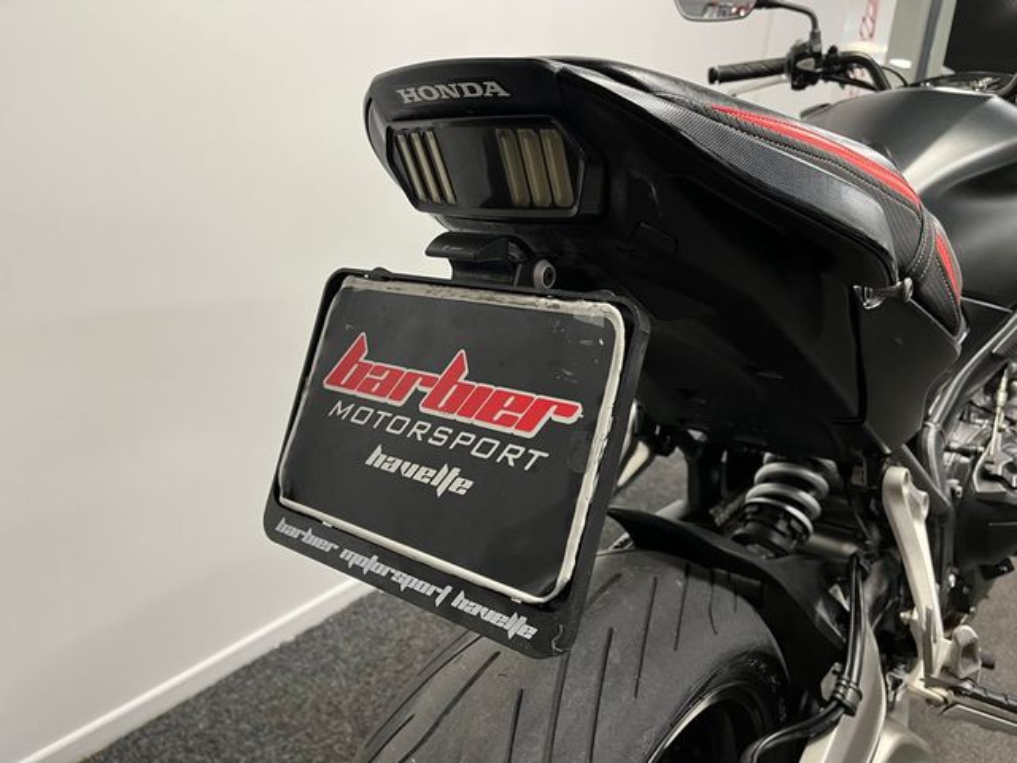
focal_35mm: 26
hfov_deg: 67.3
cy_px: 382
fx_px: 764
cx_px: 508
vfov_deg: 53.1
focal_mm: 5.1
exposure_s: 1/50
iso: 160
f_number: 1.6
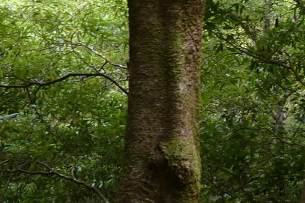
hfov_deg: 17.1
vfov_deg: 12.6
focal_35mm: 108
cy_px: 29
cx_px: 462
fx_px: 915
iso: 125
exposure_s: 1/30
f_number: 3
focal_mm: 5.9
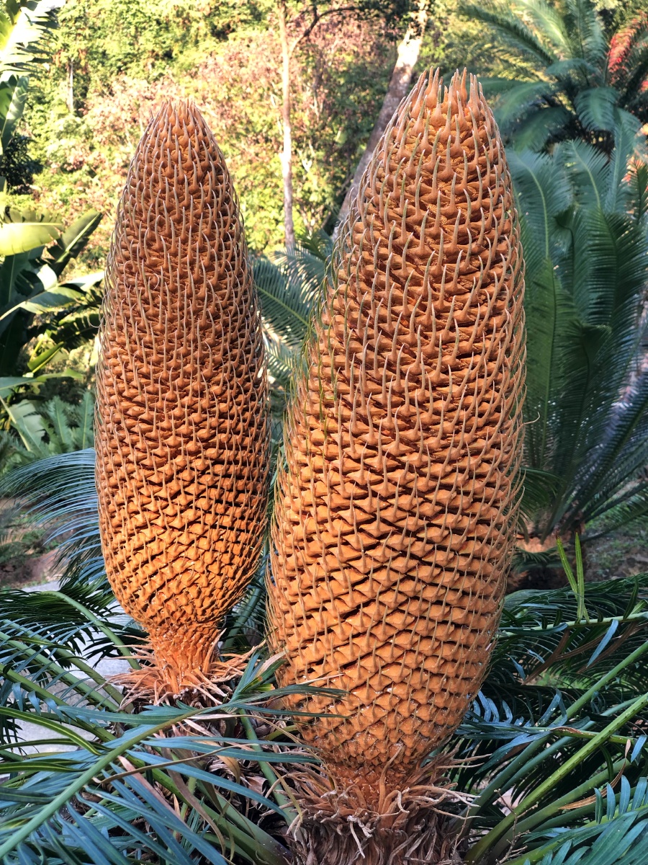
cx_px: 324
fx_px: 1298
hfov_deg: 28.0
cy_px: 432
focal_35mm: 52
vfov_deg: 36.8
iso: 32
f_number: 2.4
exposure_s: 1/120
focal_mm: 6
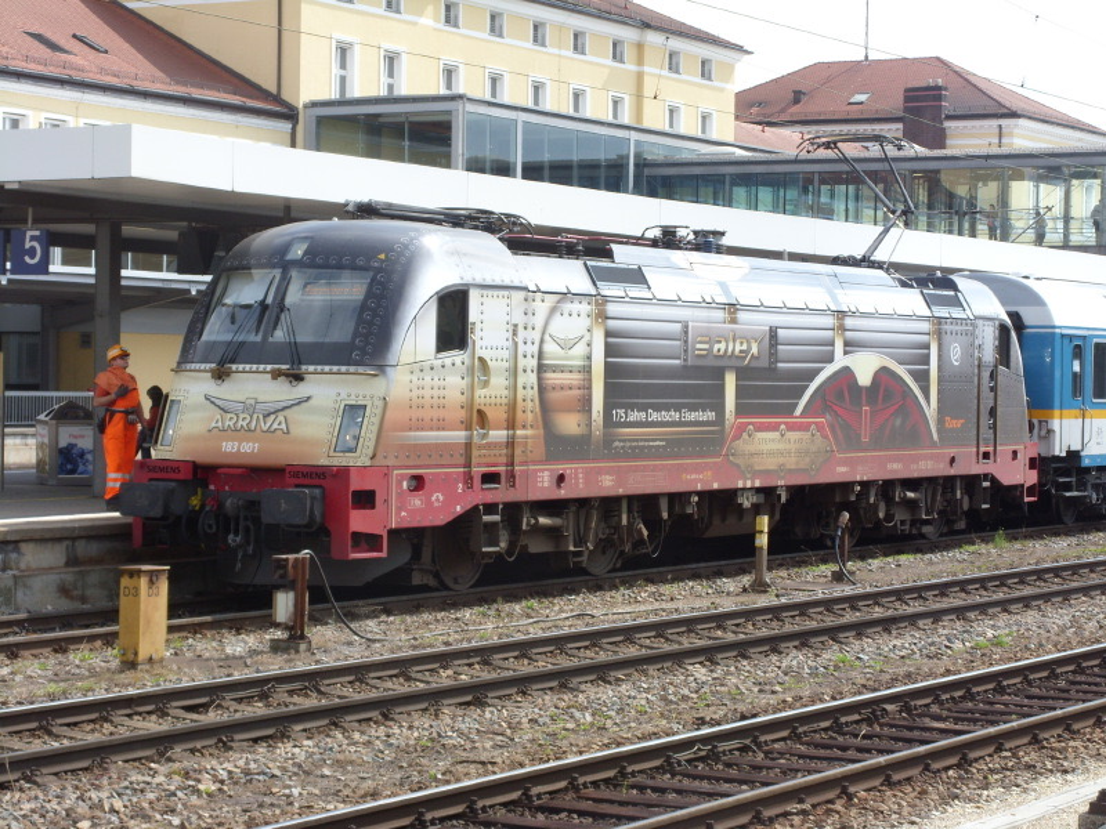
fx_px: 3131
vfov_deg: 15.1
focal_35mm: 98
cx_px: 553
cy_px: 414
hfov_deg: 20.0
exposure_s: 1/201
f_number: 6
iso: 50
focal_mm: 16.4
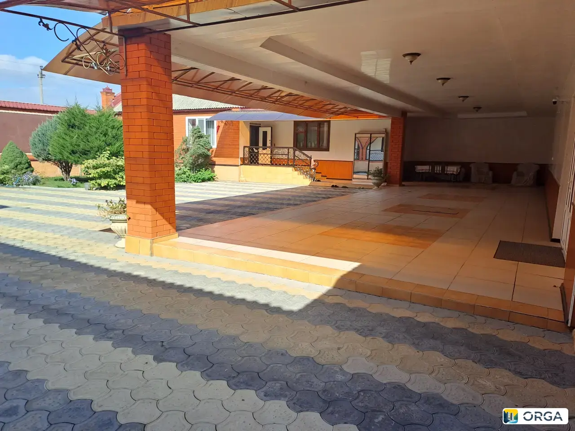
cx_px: 288
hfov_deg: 69.4
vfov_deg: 54.9
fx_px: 415
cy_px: 216
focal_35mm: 25
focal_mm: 4.65
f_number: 1.8
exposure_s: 1/951
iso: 32
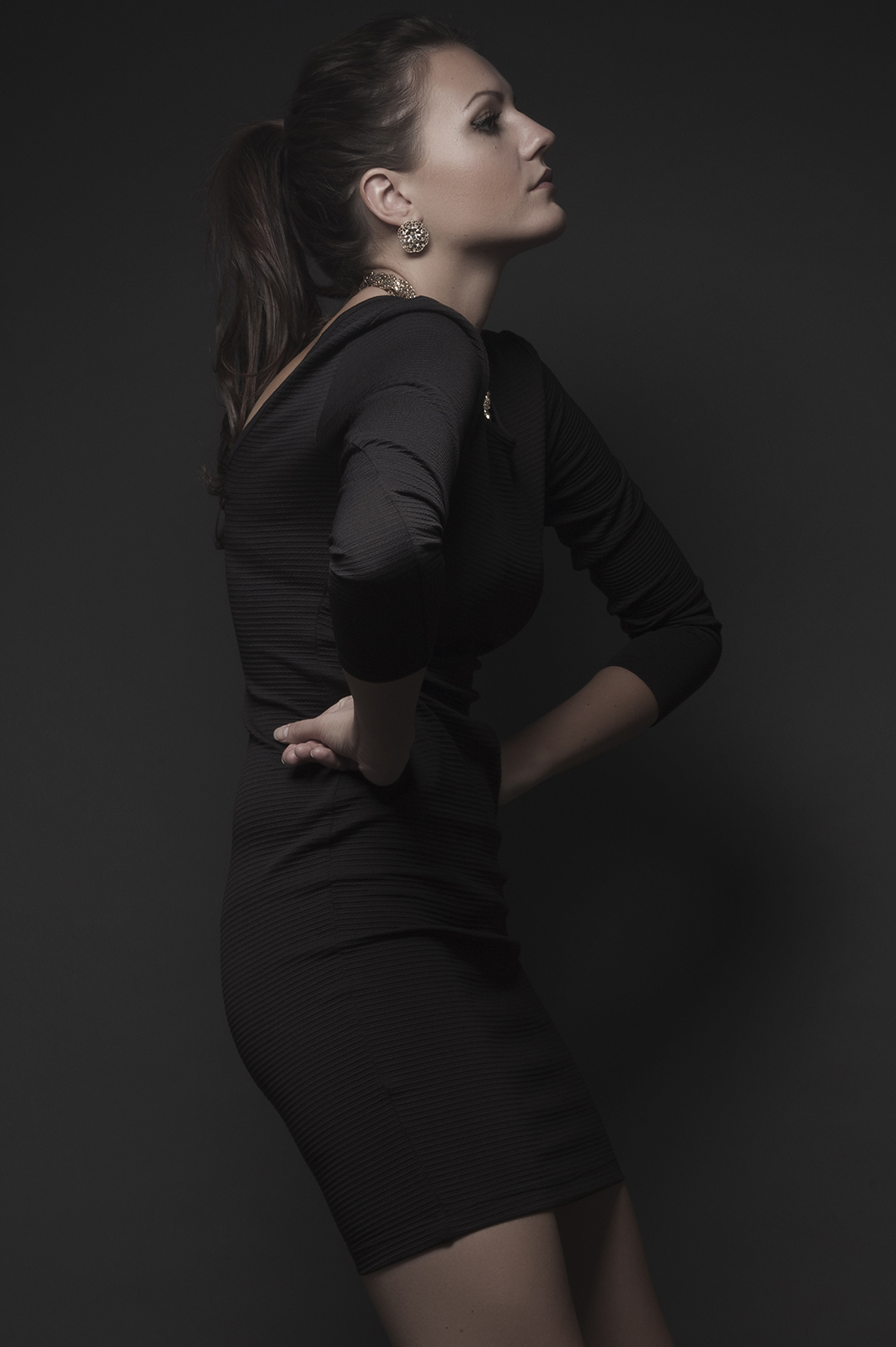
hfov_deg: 15.2
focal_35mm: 90
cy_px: 674
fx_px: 3366
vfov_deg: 22.6
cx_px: 448
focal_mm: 60
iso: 200
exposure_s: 1/200
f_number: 11
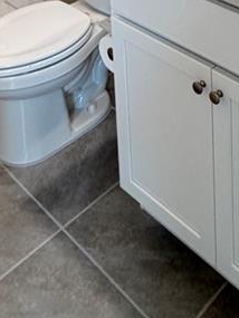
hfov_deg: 24.8
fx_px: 543
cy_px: -189
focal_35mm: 59
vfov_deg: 23.9
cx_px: 144
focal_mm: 2.22
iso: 200
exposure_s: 1/60
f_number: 2.2
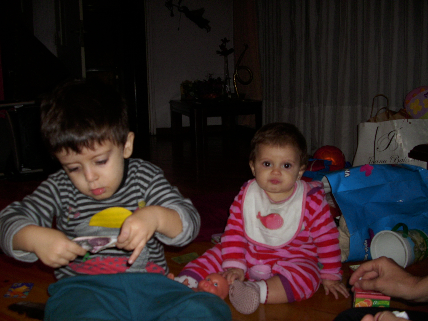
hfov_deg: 58.4
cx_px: 214
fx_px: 383
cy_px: 160
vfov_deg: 45.4
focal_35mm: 31
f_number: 2.8
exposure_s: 1/60
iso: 50
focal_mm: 6.2
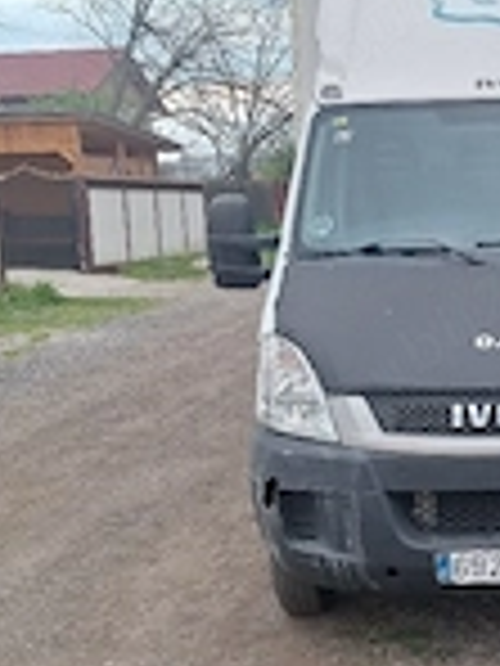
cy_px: 369
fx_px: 1194
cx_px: 563
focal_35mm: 62
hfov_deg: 22.2
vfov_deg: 31.2
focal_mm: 5.54
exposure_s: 1/114
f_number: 1.8
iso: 40
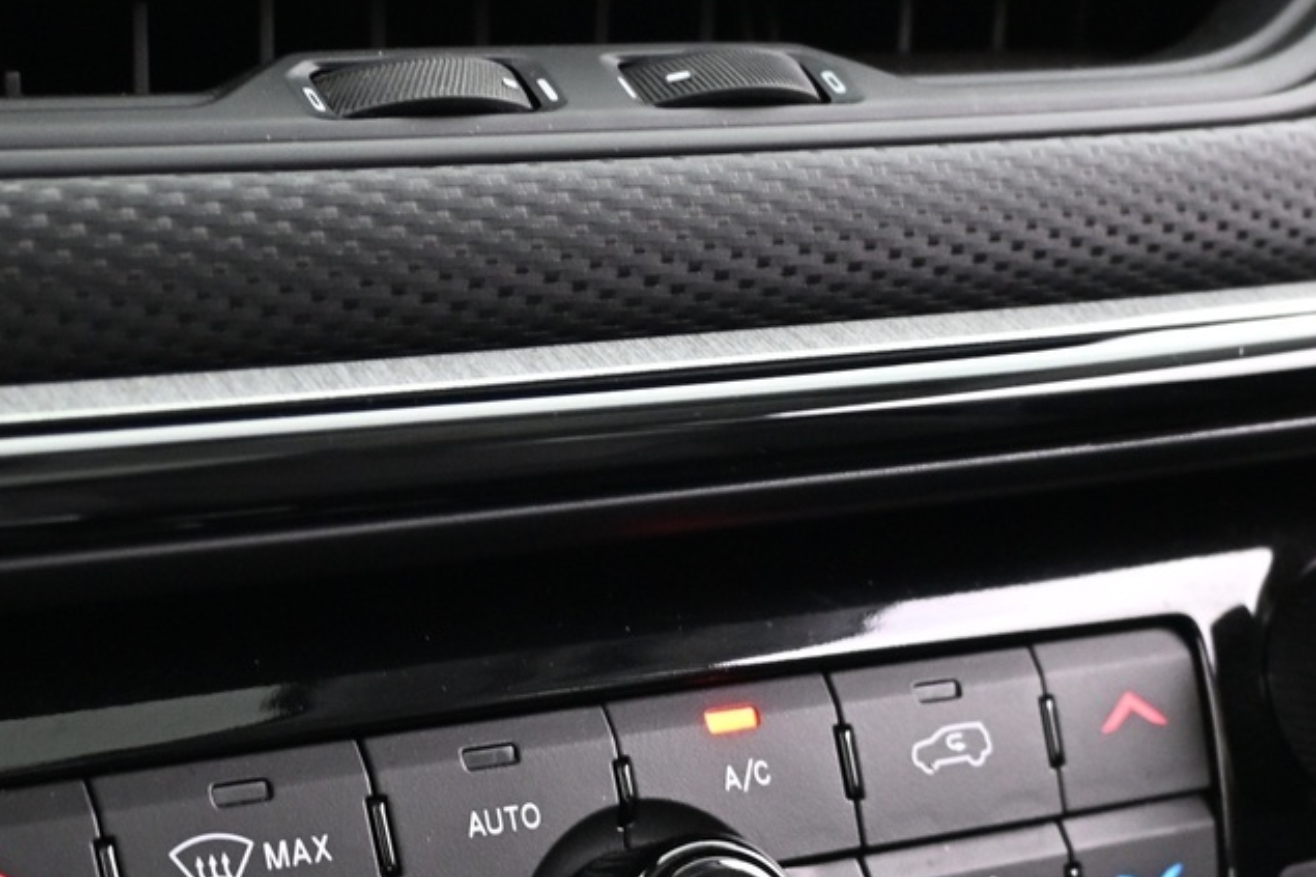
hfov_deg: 26.9
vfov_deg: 17.7
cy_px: 933
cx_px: 414
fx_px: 2728
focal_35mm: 75
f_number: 3.8
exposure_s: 1/6
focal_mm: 19.5
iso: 1600
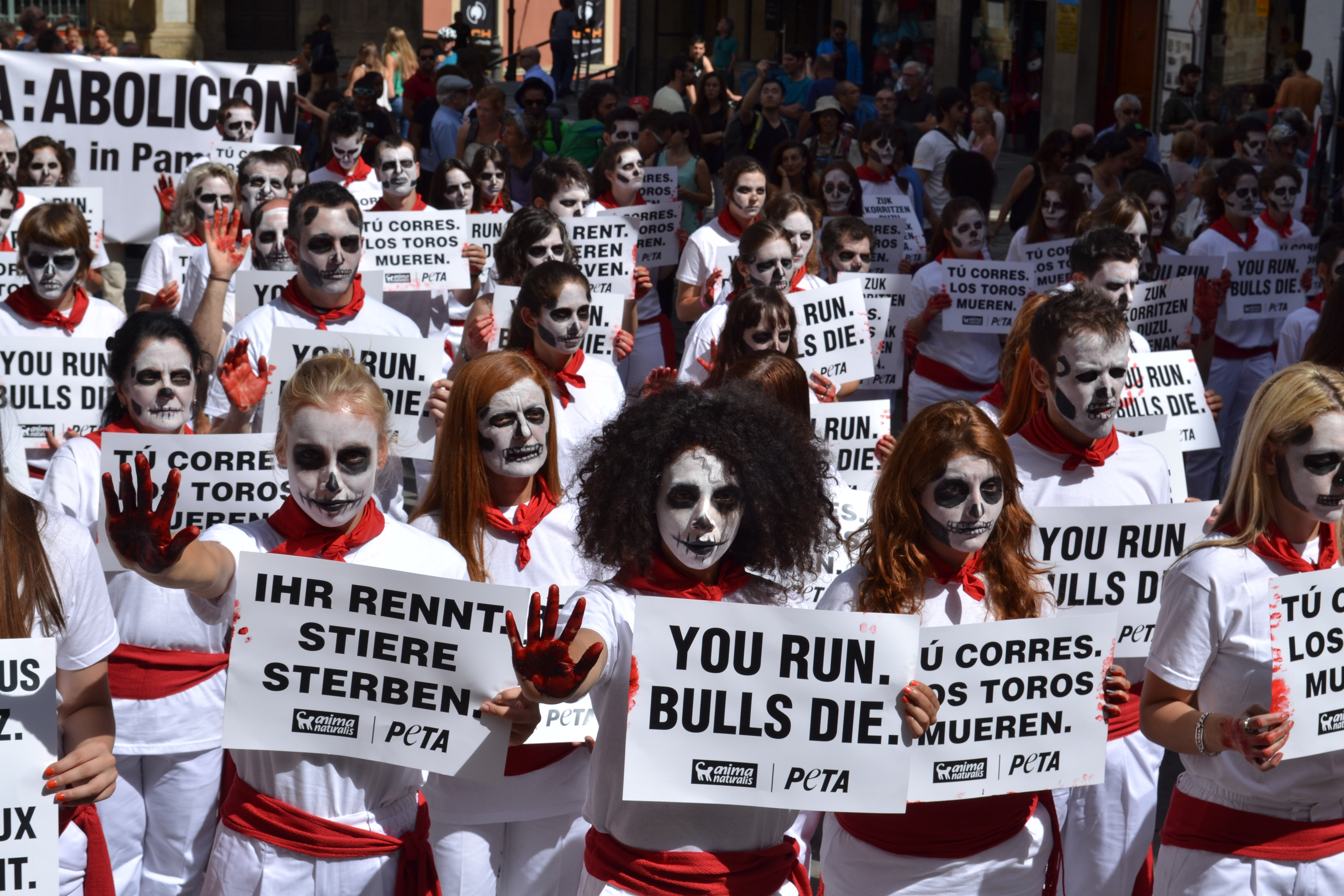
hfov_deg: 29.9
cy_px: 448
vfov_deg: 20.2
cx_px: 672
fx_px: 2520
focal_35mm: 68
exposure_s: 1/200
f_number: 11
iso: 100
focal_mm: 45
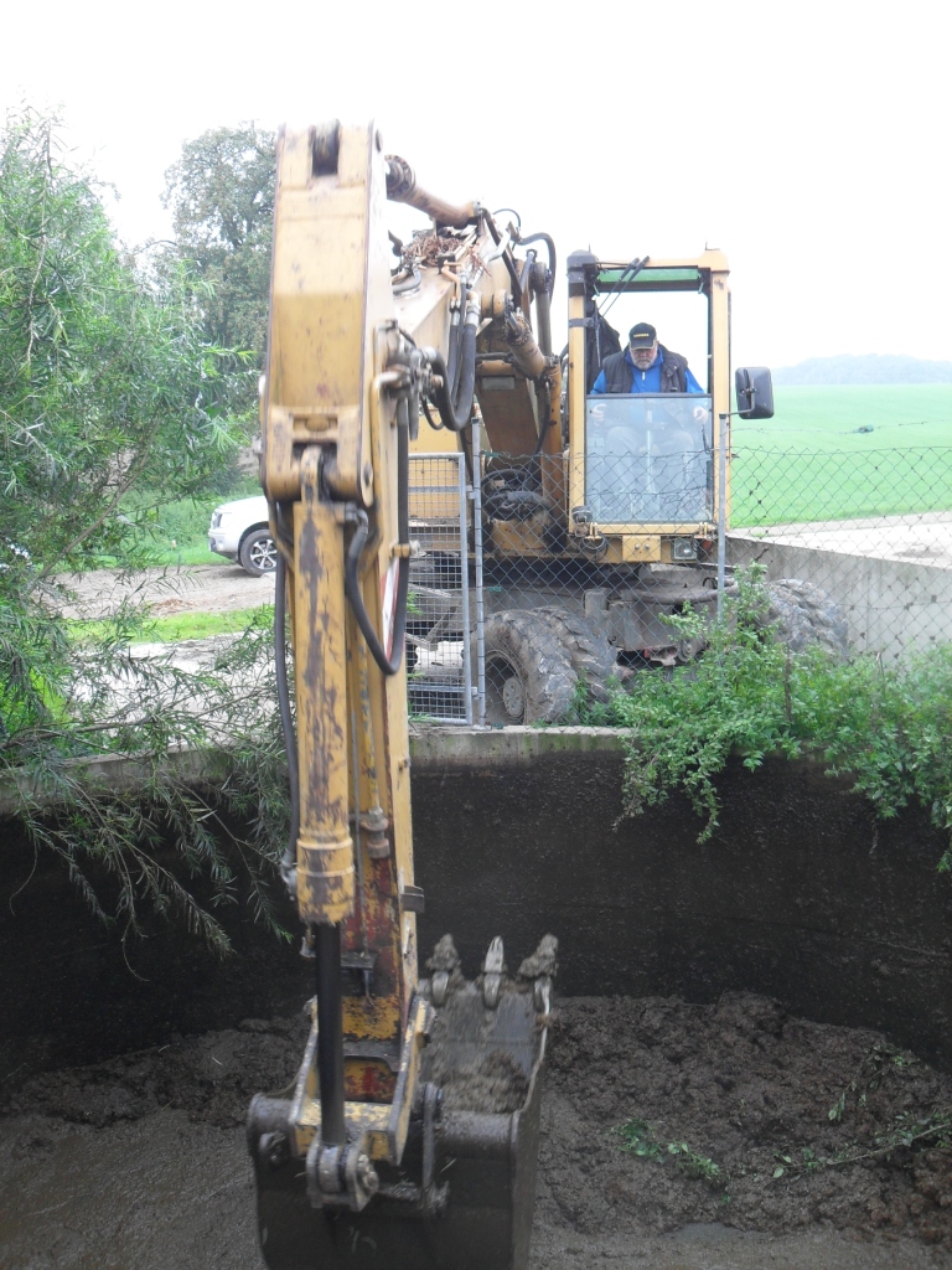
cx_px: 476
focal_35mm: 35
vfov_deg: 52.6
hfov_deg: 40.7
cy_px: 635
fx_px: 1283
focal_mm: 6.2
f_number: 2.8
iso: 100
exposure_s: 1/45
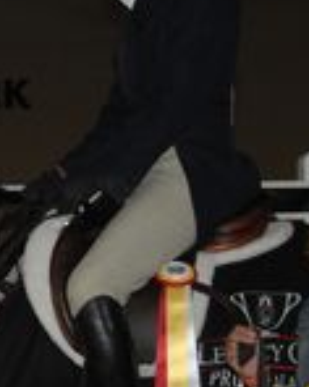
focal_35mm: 158
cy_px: 263
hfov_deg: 9.5
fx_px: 1810
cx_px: -141
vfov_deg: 12.2
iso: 200
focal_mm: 26
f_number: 3.8
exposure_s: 1/125
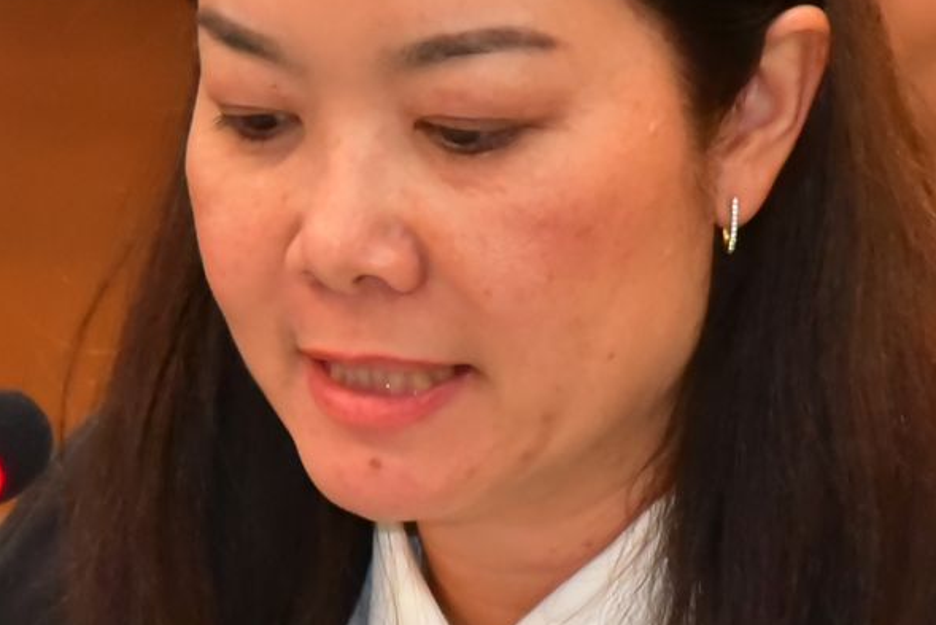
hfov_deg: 2.1
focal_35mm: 977
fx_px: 25407
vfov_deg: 1.4
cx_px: 407
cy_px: 495
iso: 6400
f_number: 5.6
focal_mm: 230
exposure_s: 1/100
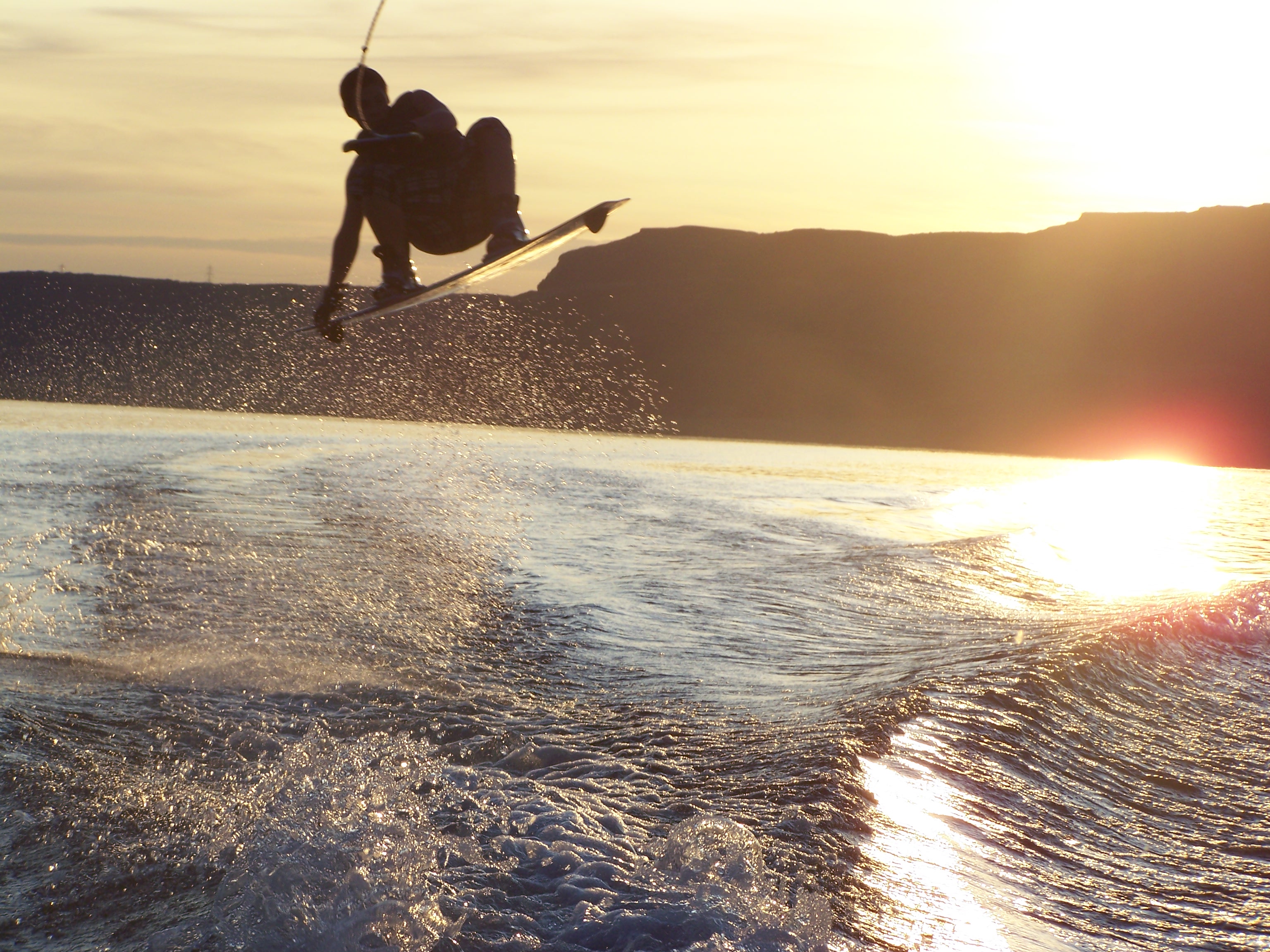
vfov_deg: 11.6
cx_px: 635
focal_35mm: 128
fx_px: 4696
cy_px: 476
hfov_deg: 15.4
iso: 64
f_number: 4.5
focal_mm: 21.2
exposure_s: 1/400
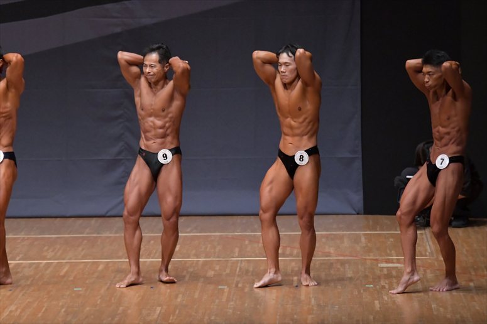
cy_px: 162
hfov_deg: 8.6
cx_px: 244
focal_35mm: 240
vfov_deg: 5.7
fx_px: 3245
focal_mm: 160
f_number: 5.6
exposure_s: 1/400
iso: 6400
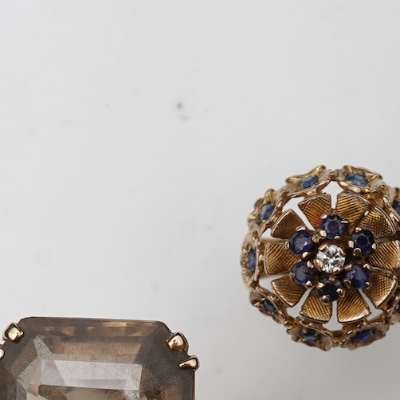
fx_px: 1961
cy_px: 443
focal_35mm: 150
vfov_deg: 11.5
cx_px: 314
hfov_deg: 11.6
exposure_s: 1/125
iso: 400
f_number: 18
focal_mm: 30
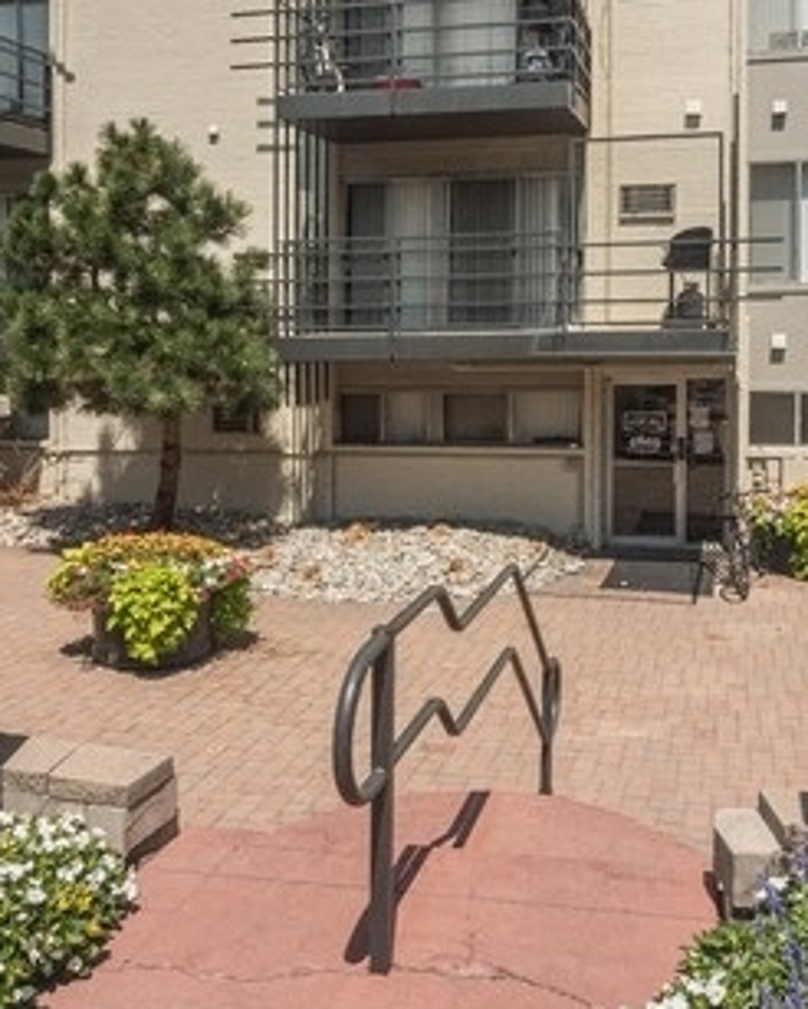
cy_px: 66
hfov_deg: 44.5
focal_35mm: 33
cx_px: 445
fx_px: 985
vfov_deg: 47.5
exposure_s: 1/160
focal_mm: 12
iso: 200
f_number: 14
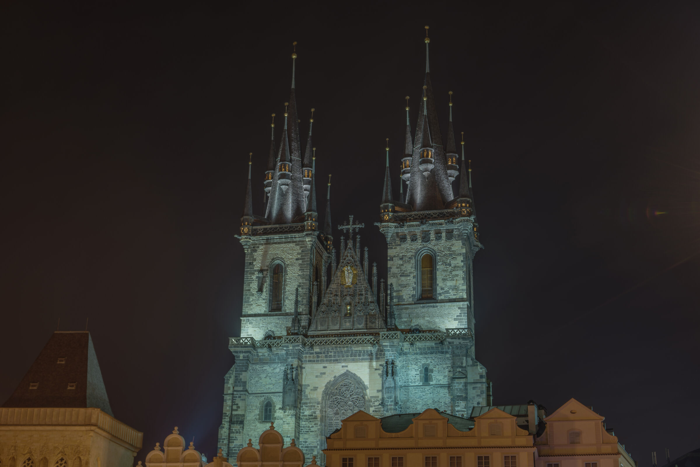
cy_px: 234
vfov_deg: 26.0
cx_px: 350
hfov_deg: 38.2
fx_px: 1011
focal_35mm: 52
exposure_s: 1
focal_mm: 52
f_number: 16
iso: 100
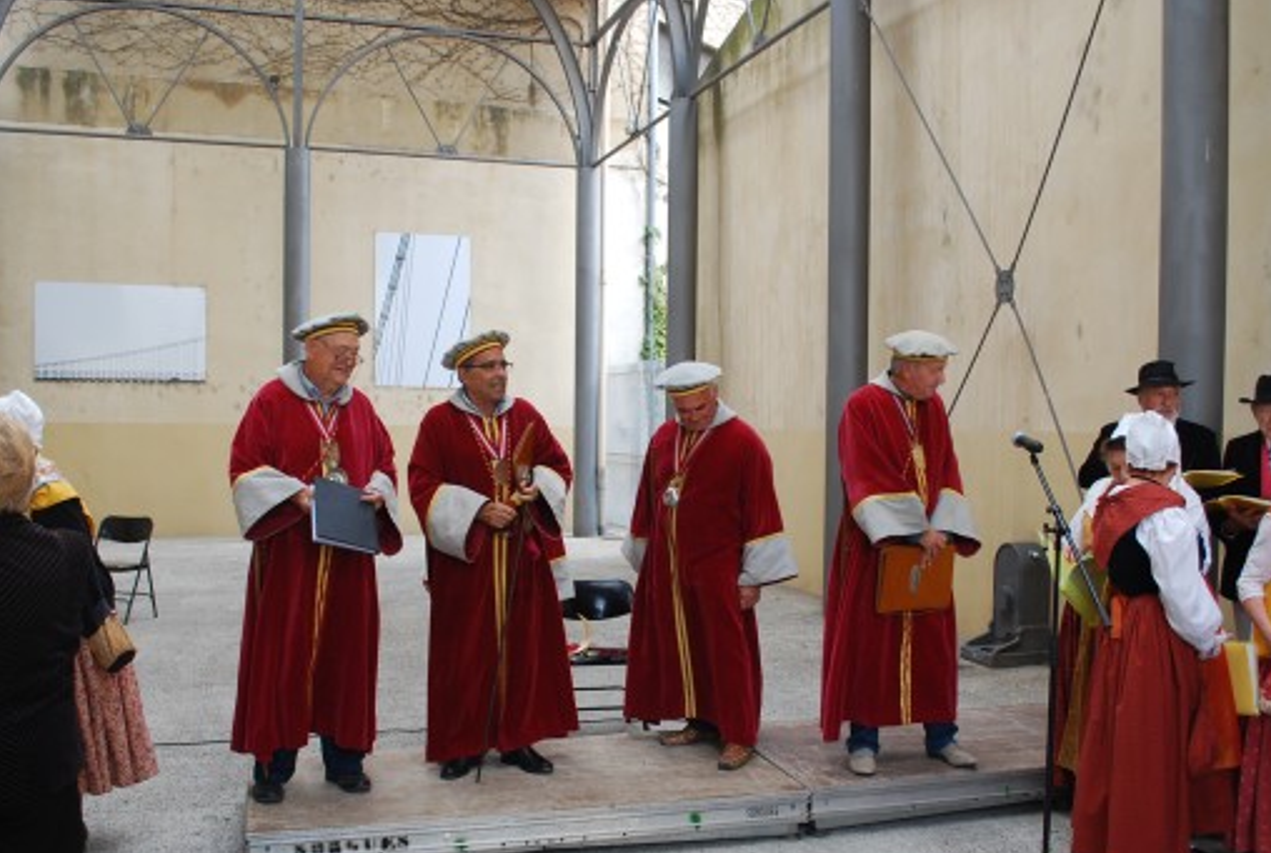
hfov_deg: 55.7
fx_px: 1203
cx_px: 638
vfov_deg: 39.0
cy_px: 482
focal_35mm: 34
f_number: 4.5
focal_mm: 18
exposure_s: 1/80
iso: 200
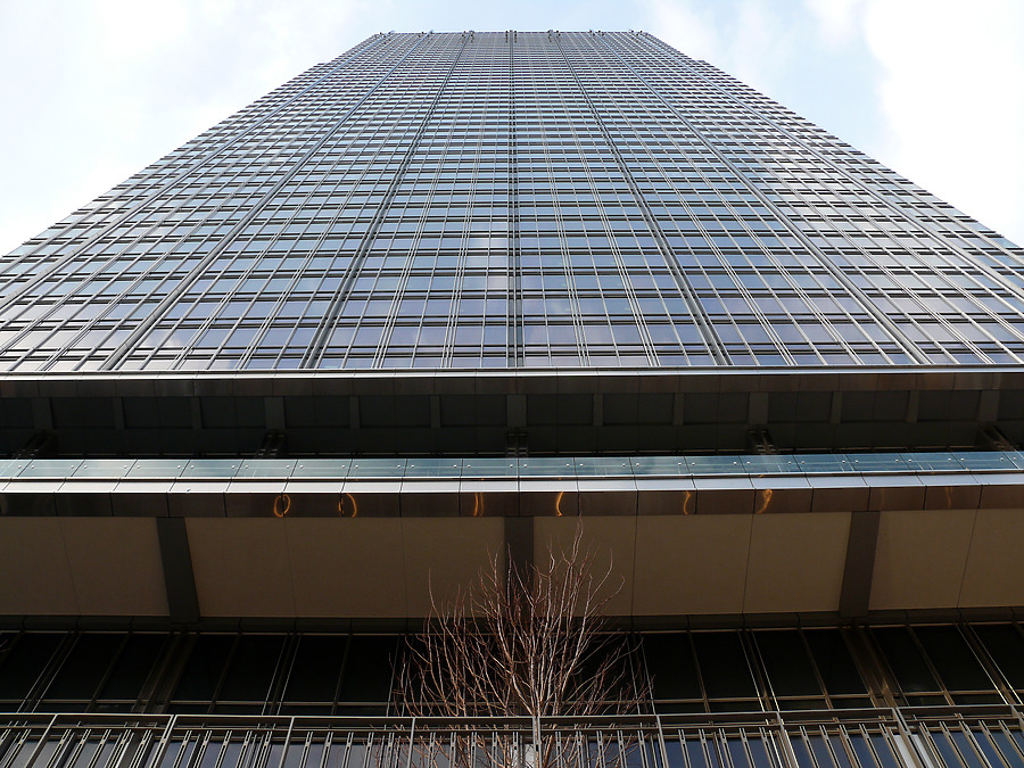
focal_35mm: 35
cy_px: 384
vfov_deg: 40.7
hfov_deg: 52.6
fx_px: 1035
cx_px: 512
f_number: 4
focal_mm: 7.4
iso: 100
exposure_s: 1/200
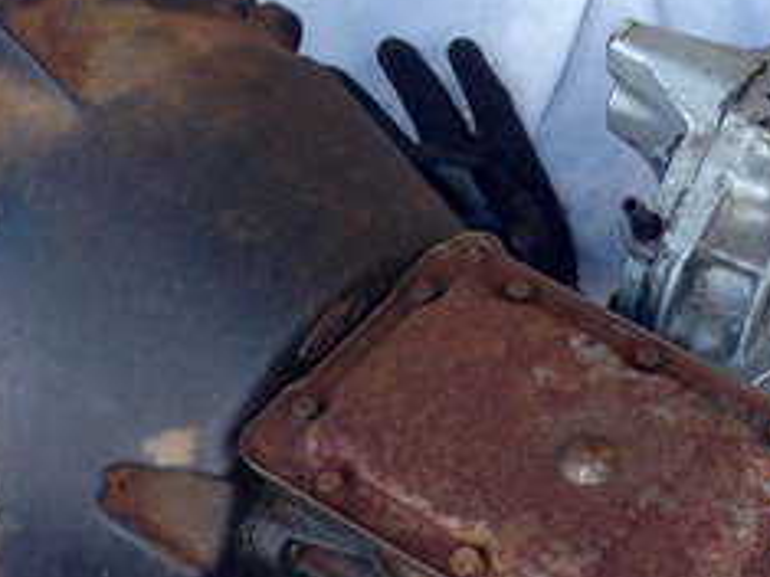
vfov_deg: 16.0
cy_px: 629
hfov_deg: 21.1
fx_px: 2001
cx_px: 763
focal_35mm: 90
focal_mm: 4.12
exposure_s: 1/60
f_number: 2.4
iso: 50
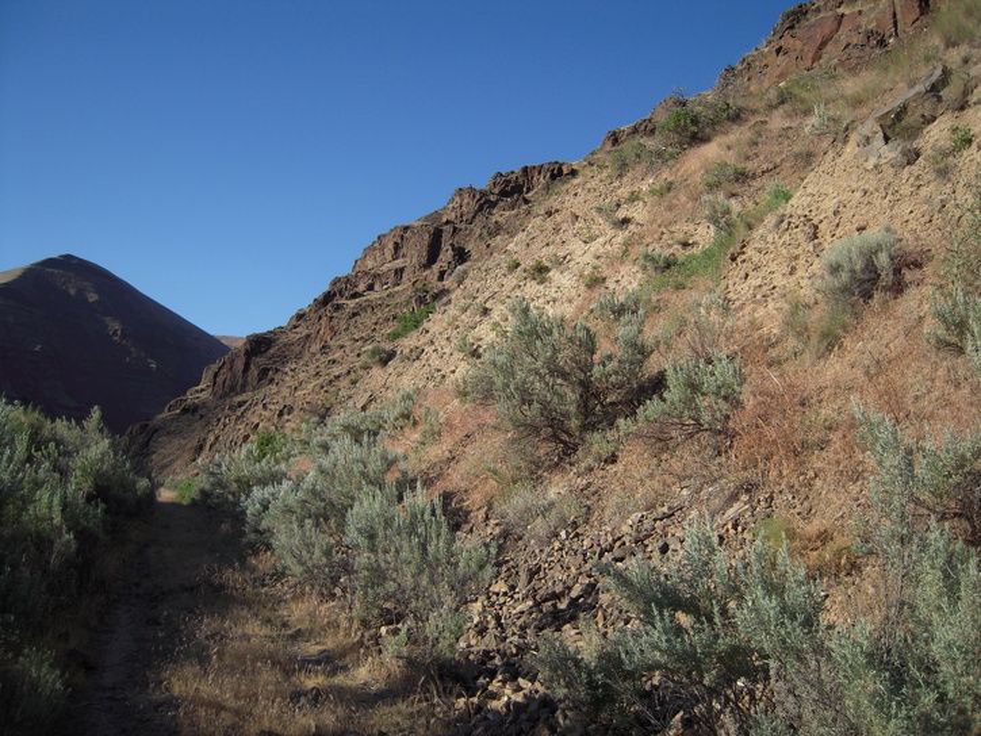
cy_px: 368
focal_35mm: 28
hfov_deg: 63.4
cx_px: 490
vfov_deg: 49.8
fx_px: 794
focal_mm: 5
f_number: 5.4
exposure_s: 1/320
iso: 100
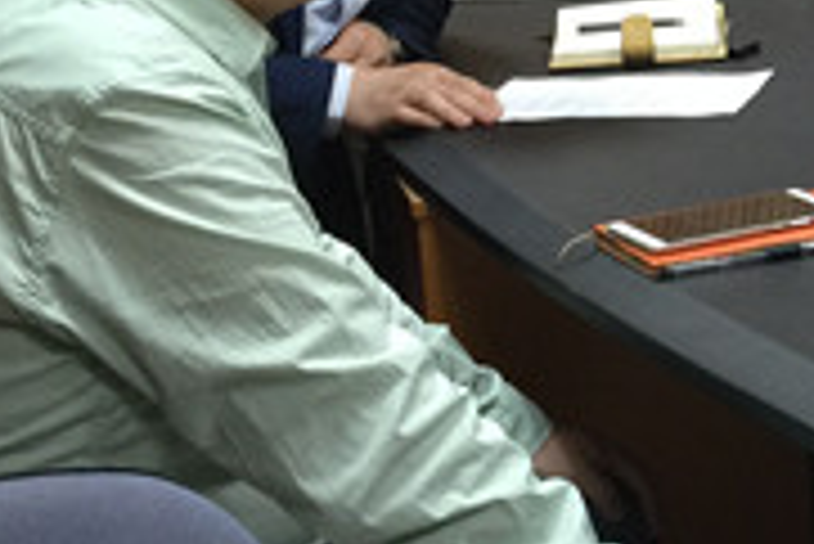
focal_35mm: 100
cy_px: 121
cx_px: 1250
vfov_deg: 13.7
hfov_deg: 18.0
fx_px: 2263
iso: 80
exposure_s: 1/17
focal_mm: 4.15
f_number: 2.2
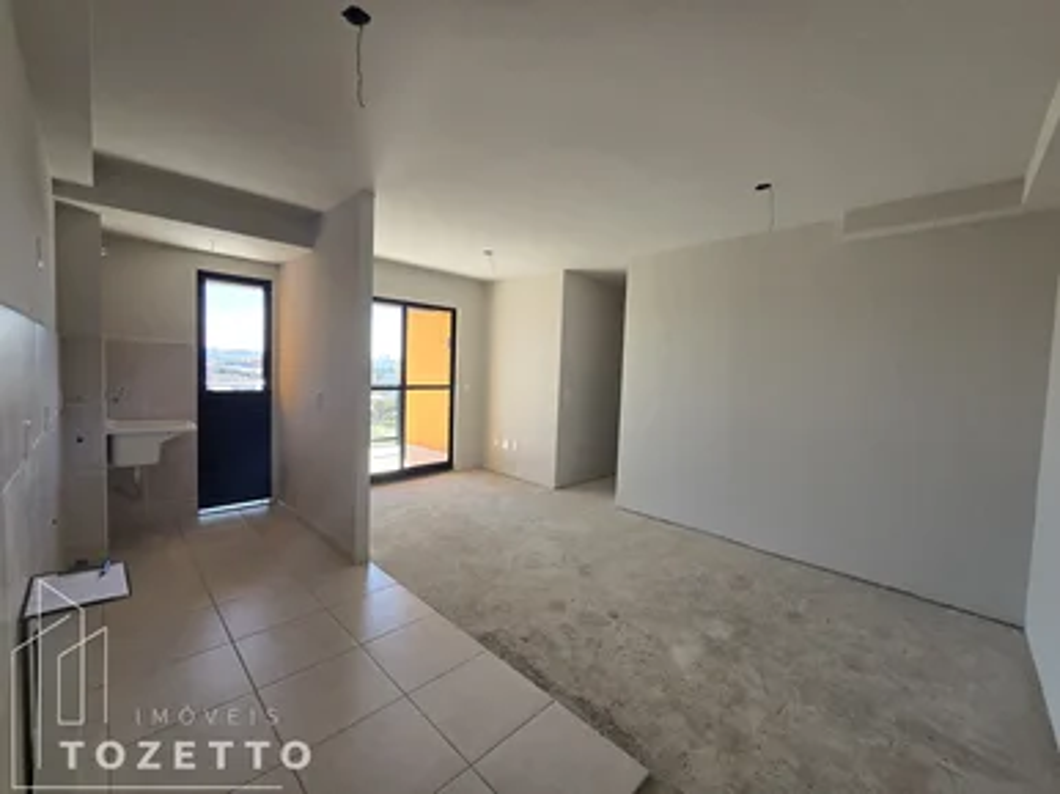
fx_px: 398
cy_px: 397
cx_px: 530
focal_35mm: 13
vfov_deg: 89.9
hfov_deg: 106.2
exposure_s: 1/359
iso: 80
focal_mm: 2.2
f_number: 2.2
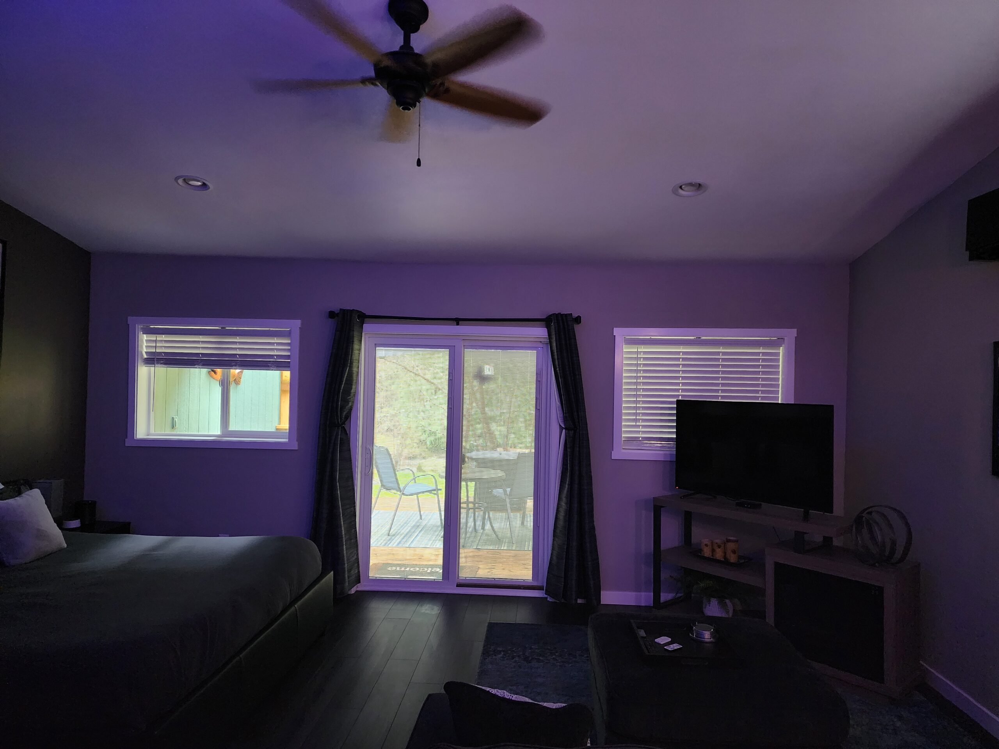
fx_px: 664
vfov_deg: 58.9
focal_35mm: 23
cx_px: 500
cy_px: 374
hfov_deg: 73.9
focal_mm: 6.4
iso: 640
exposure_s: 1/30
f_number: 1.8
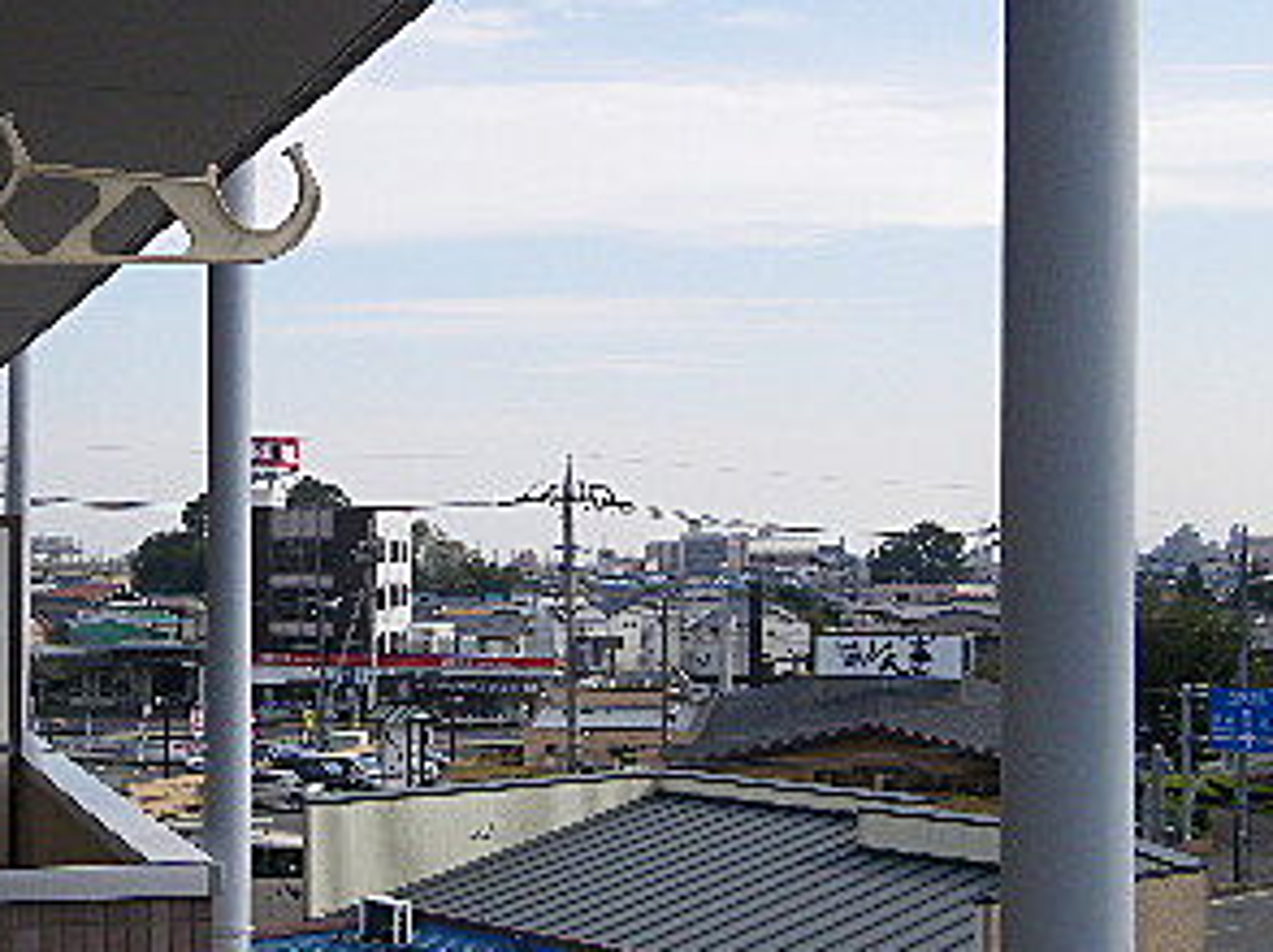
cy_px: 610
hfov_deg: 31.4
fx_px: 2241
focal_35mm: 61
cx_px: 398
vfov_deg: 23.9
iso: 80
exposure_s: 1/160
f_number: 7
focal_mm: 4.9
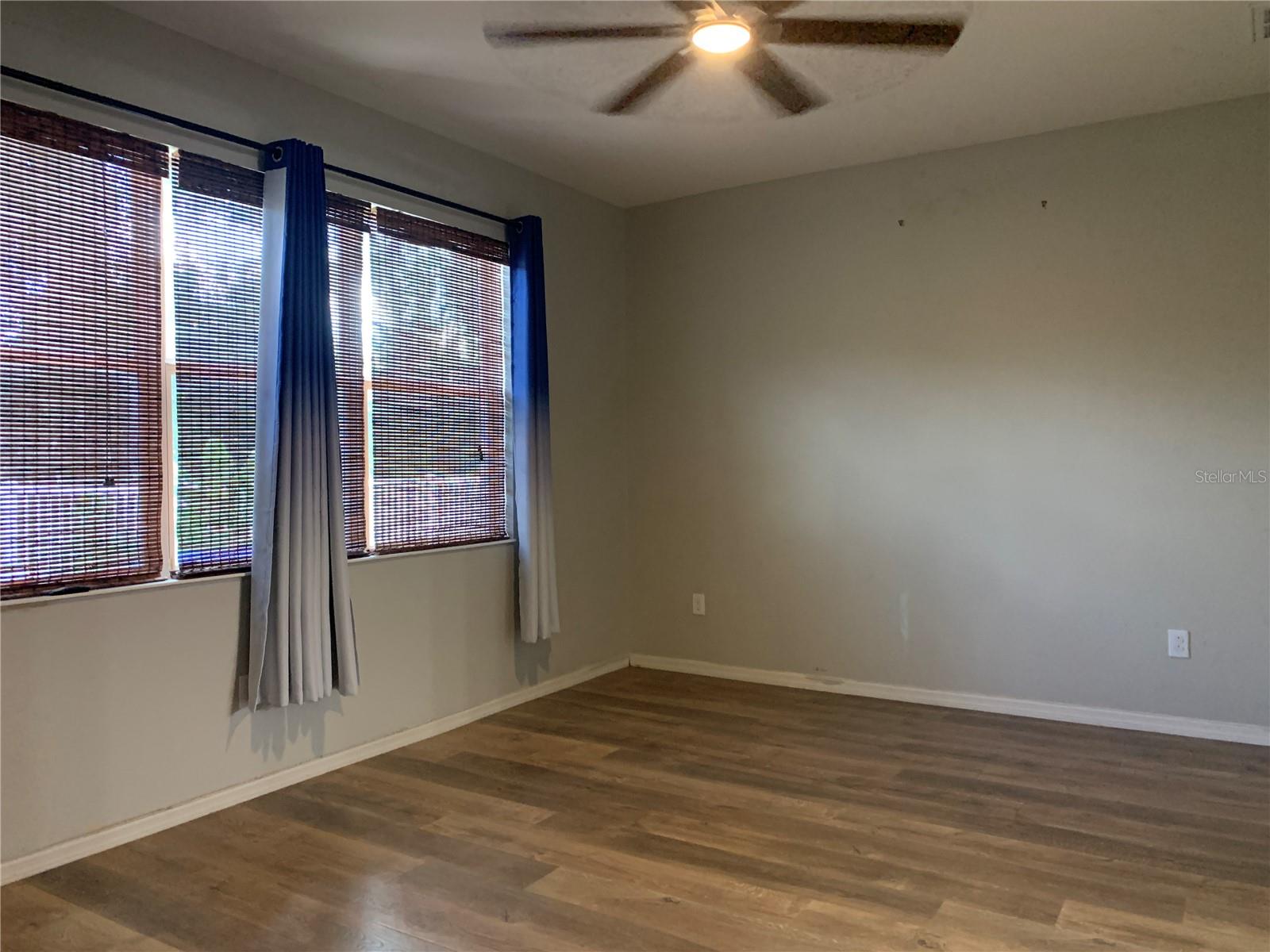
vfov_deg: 53.1
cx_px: 635
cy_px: 476
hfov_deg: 67.3
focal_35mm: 26
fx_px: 954
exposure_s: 1/30
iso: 400
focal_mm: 4.25
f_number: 1.8
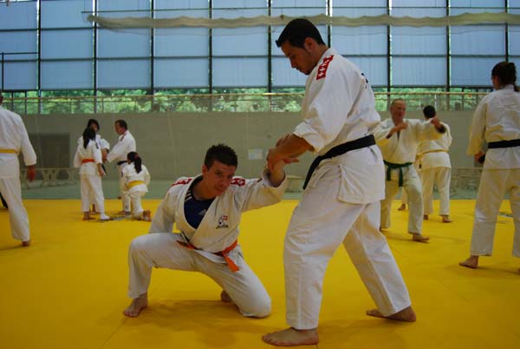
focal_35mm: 33
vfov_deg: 40.1
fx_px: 477
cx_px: 260
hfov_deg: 57.2
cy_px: 174
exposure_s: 1/50
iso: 200
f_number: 3.8
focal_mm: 22
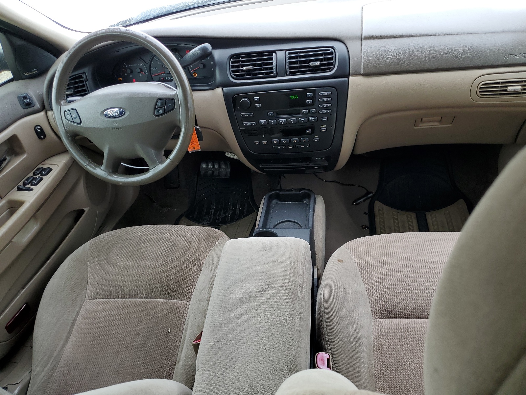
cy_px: 198
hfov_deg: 67.3
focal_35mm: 26
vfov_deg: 53.1
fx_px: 395
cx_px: 263
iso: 53
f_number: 1.5
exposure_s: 1/60.2
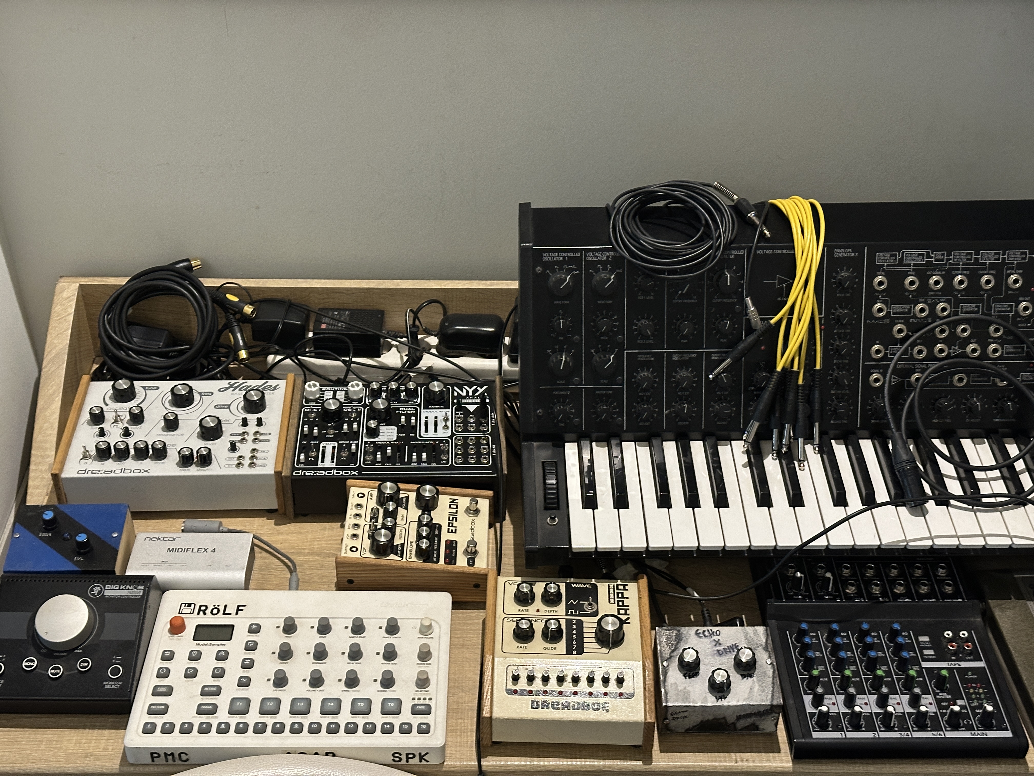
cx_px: 517
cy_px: 388
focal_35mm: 48
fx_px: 1434
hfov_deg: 39.7
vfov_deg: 30.3
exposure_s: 1/33
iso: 320
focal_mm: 6.86
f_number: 1.78
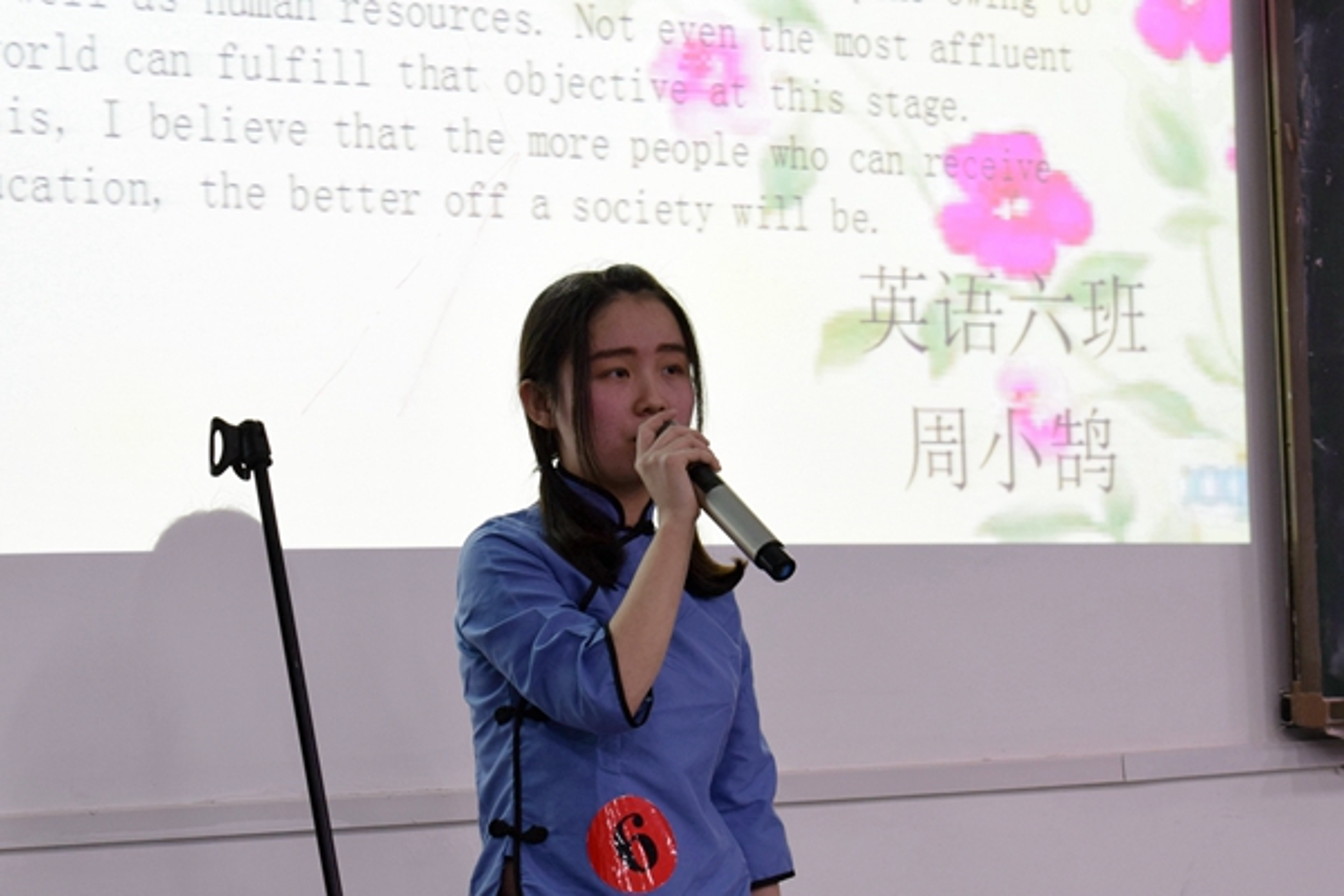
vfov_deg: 16.6
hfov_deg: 24.6
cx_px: 672
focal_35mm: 82
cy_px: 448
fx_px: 3080
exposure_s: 1/10
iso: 400
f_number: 7.1
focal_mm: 55
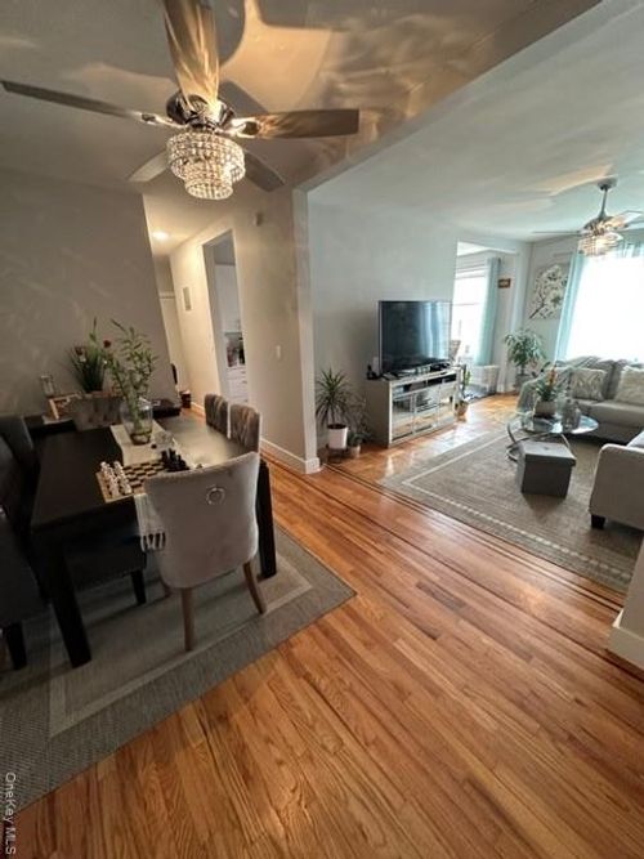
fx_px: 347
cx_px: 322
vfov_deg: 102.1
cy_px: 430
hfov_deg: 85.7
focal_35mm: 14
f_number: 2.2
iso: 250
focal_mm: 2.22
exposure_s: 1/60
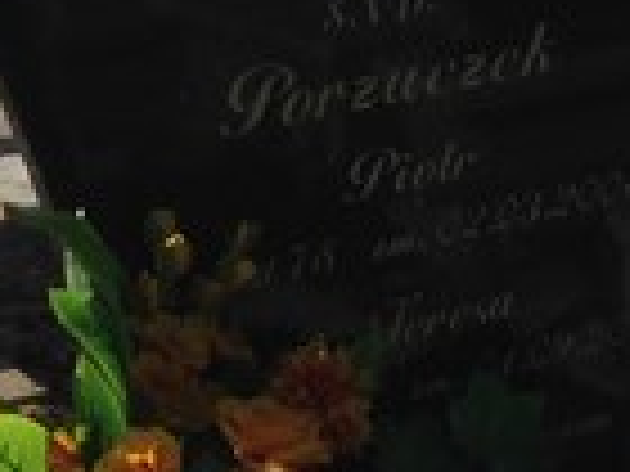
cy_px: 796
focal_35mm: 151
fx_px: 2748
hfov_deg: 12.2
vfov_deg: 9.4
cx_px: 1044
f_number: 2.4
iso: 50
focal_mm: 4.12
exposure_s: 1/2584
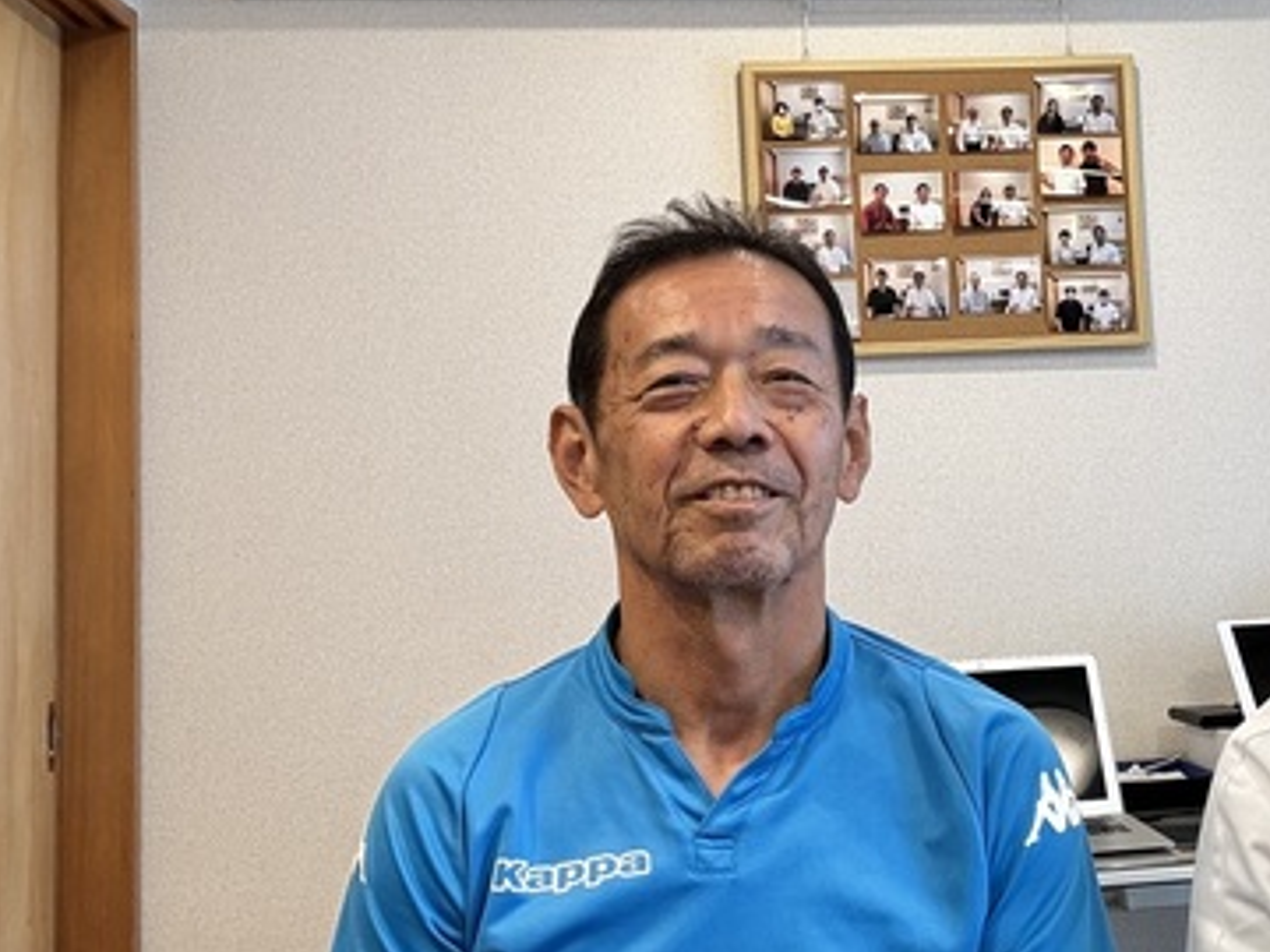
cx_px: 931
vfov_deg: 32.1
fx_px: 1651
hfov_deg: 41.0
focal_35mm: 45
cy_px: 376
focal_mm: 2.69
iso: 80
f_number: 1.9
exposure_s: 1/50
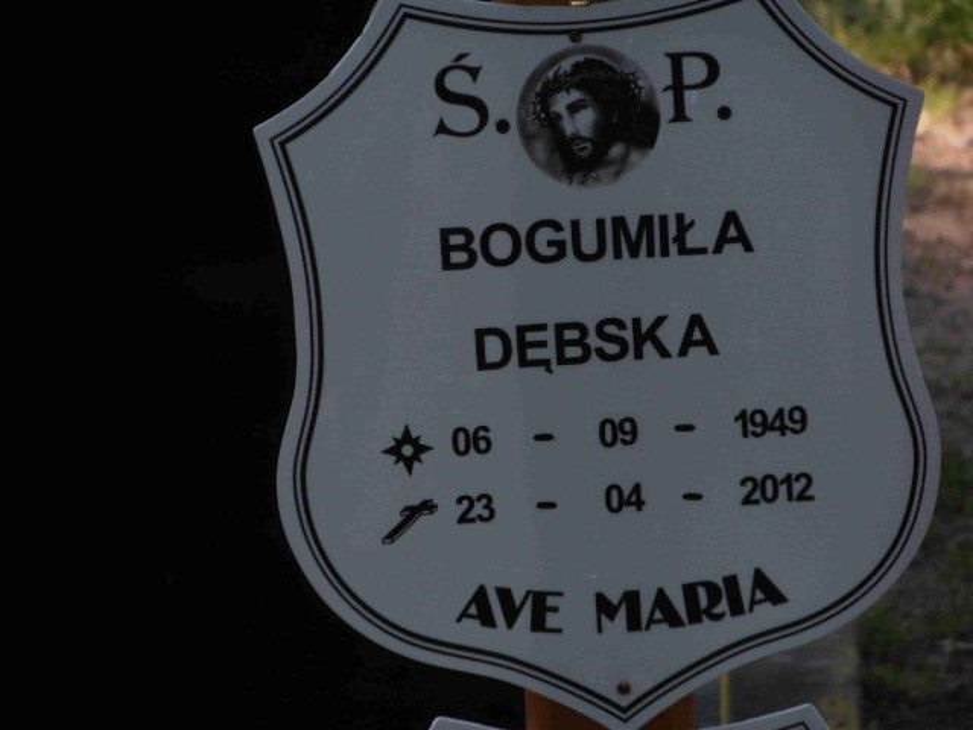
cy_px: 365
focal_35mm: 240
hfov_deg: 8.2
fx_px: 6746
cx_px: 486
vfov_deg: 6.2
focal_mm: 42.54
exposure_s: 1/200
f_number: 5.7
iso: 125
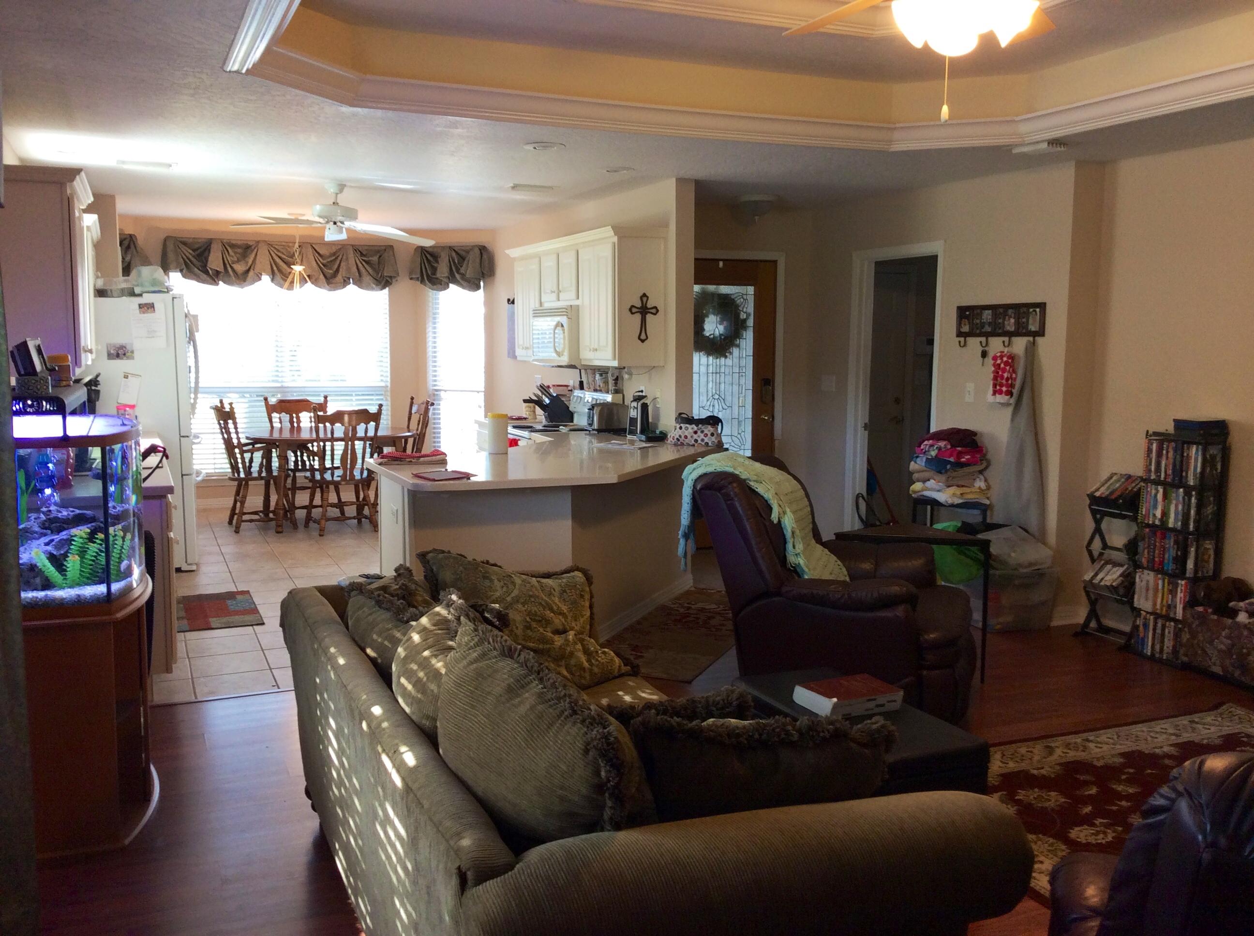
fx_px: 1194
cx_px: 627
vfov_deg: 42.8
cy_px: 468
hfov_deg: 55.4
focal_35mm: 33
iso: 50
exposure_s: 1/24
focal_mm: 3.3
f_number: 2.4
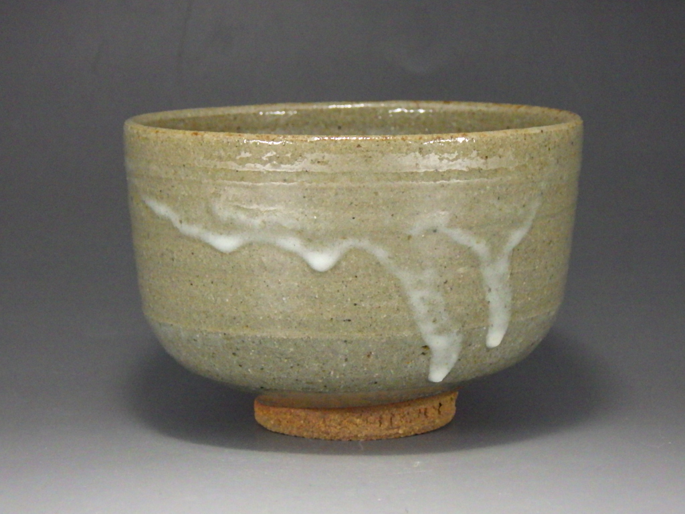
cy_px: 257
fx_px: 1860
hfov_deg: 20.9
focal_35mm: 94
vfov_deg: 15.7
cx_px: 342
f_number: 5
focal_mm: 16.7
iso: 400
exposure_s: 1/20
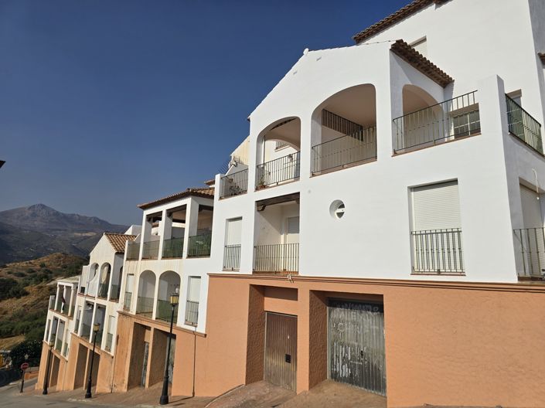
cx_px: 272
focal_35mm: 23
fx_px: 362
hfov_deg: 74.0
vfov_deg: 58.8
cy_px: 204
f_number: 1.7
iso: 12
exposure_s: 1/2450
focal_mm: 6.3
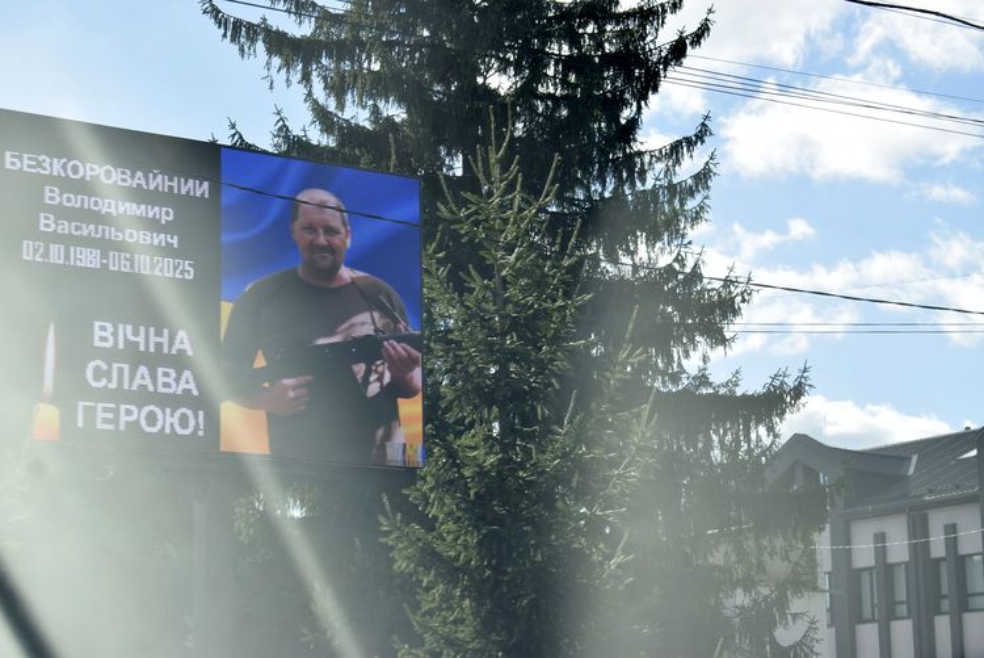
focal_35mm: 82
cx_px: 492
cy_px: 329
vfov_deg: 16.6
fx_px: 2256
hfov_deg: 24.6
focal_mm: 55
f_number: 7.1
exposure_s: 1/200
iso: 100
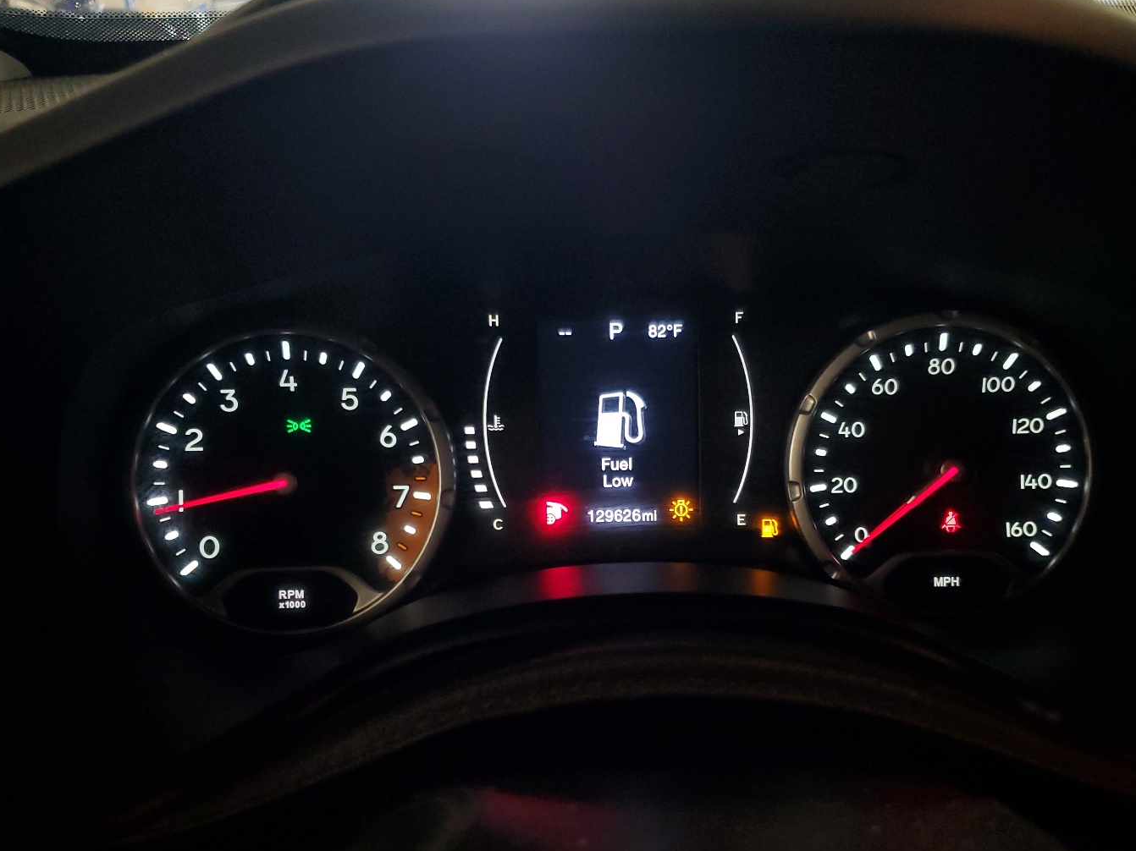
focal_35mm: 31
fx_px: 1017
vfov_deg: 45.3
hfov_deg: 58.3
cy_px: 497
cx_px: 603
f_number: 1.5
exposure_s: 1/60.2
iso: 219
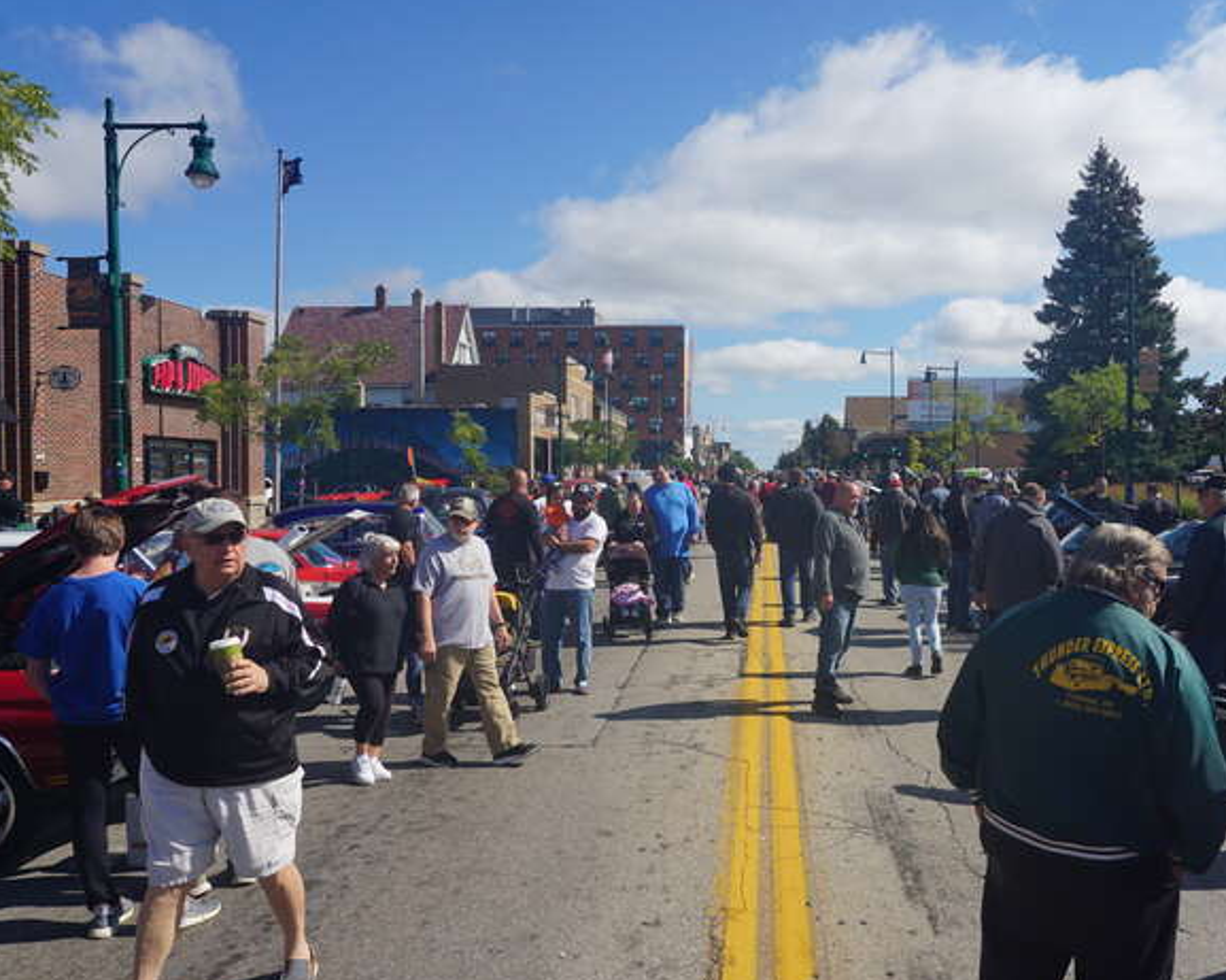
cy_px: 517
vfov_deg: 48.4
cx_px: 765
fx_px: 1088
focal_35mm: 30
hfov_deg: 58.1
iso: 100
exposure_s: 1/160
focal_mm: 16
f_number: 11
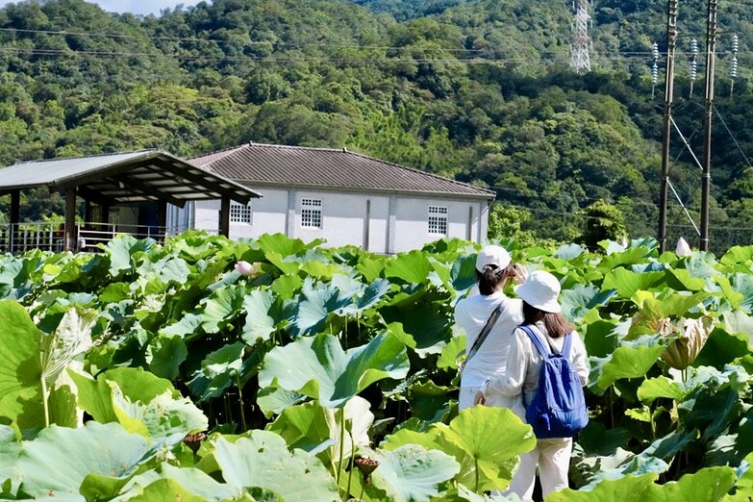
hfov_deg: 17.9
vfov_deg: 12.0
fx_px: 2384
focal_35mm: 114
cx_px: 379
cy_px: 257
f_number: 13
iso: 6400
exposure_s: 1/5000
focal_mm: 105
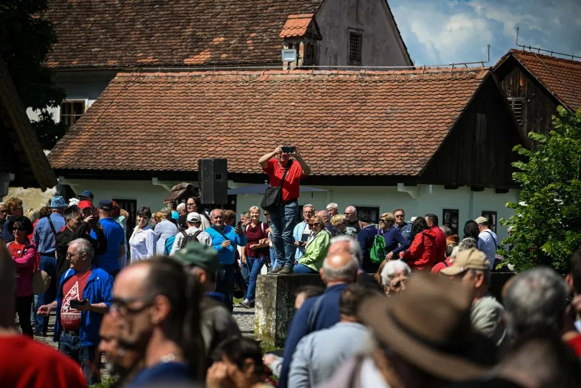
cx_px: 290
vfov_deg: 11.4
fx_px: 1937
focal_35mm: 120
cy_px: 194
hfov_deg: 17.1
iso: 250
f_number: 4
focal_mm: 120
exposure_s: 1/2500
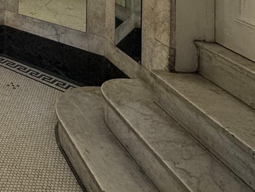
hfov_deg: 29.3
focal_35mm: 51
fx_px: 376
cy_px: -111
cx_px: -86
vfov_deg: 22.4
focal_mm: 2.22
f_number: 2.2
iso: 250
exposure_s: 1/60
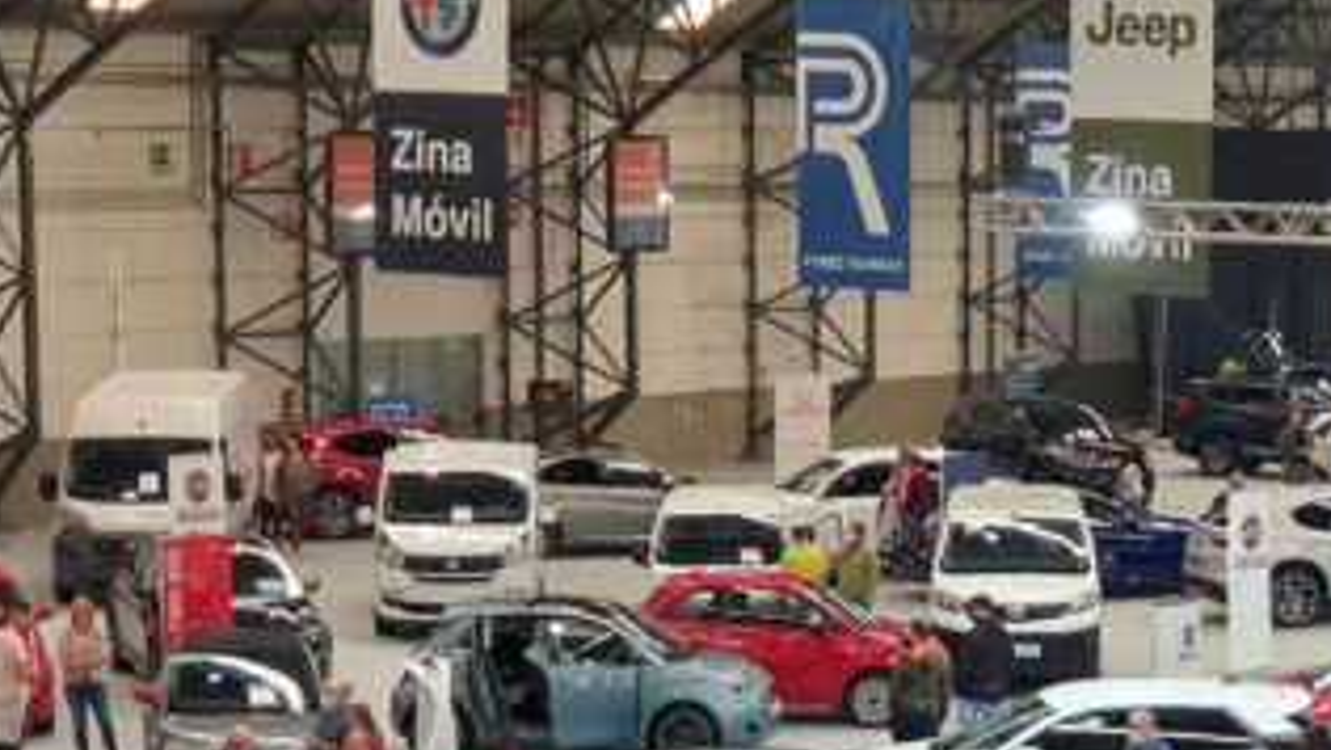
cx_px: 1333
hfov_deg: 17.2
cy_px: 600
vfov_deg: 9.9
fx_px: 4307
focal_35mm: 122
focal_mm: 6
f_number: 2.4
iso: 100
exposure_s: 1/33
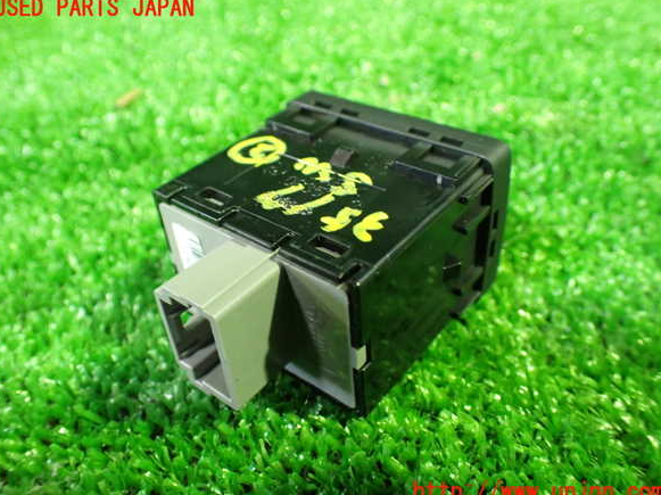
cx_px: 329
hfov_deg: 58.4
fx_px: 592
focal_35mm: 31
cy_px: 250
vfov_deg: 45.4
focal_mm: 5.4
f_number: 2.3
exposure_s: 1/30
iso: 1000
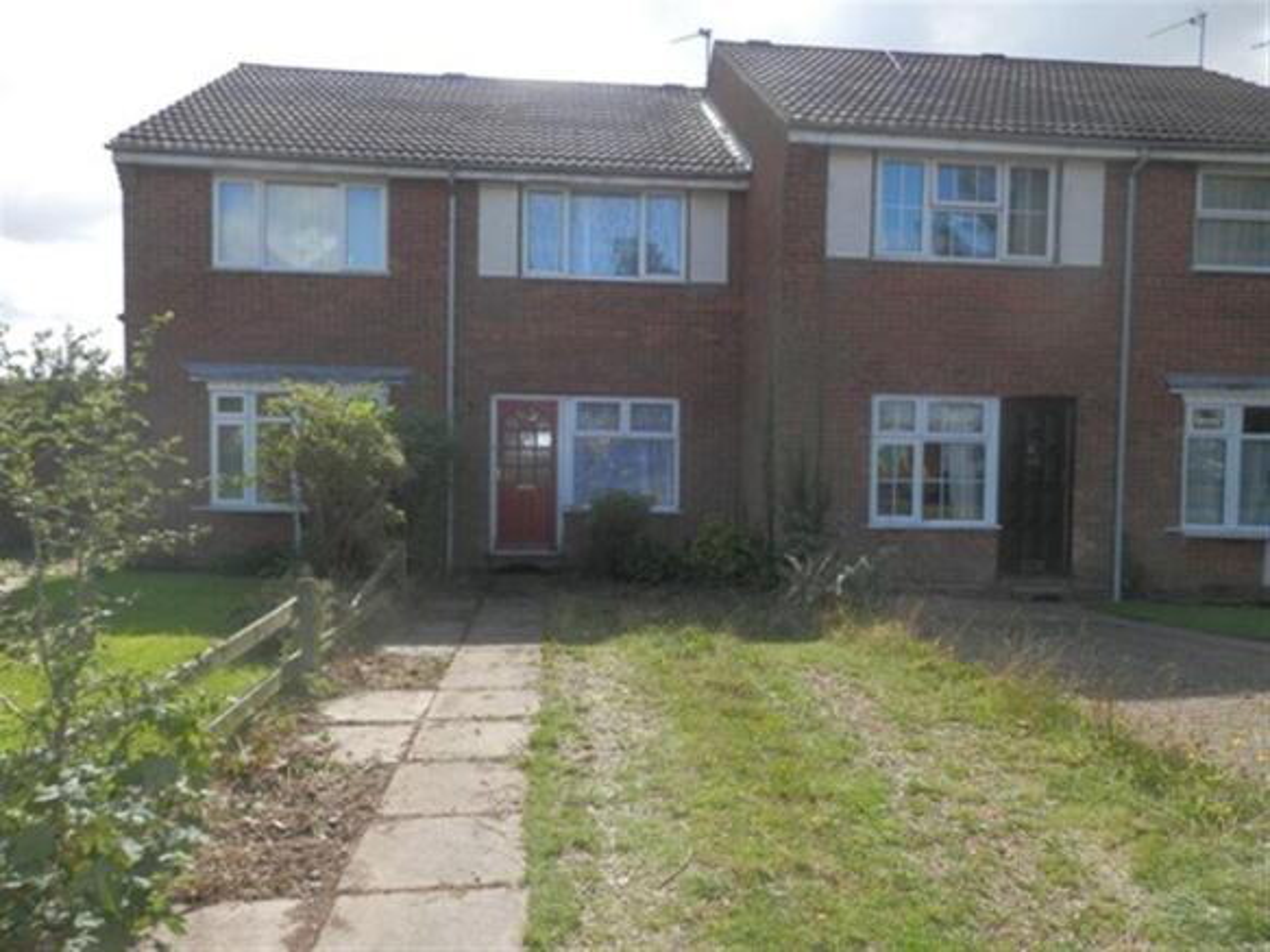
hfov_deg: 69.4
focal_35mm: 25
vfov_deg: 54.9
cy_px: 476
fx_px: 917
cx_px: 635
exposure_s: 1/640
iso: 80
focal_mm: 4.5
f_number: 3
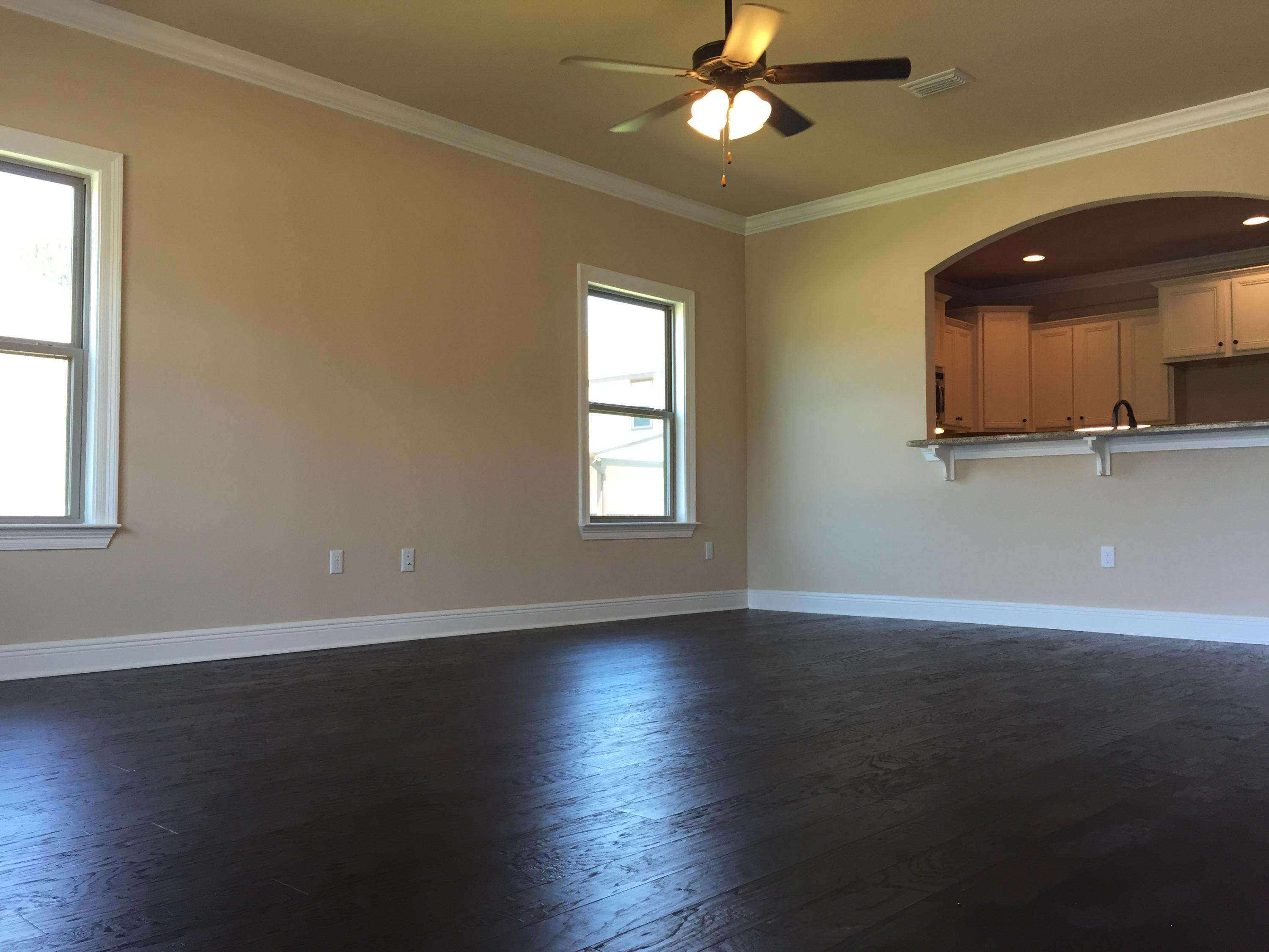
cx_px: 634
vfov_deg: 48.2
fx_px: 1063
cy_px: 476
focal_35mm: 29
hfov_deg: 61.7
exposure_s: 1/40
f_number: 2.2
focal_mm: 4.15
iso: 32
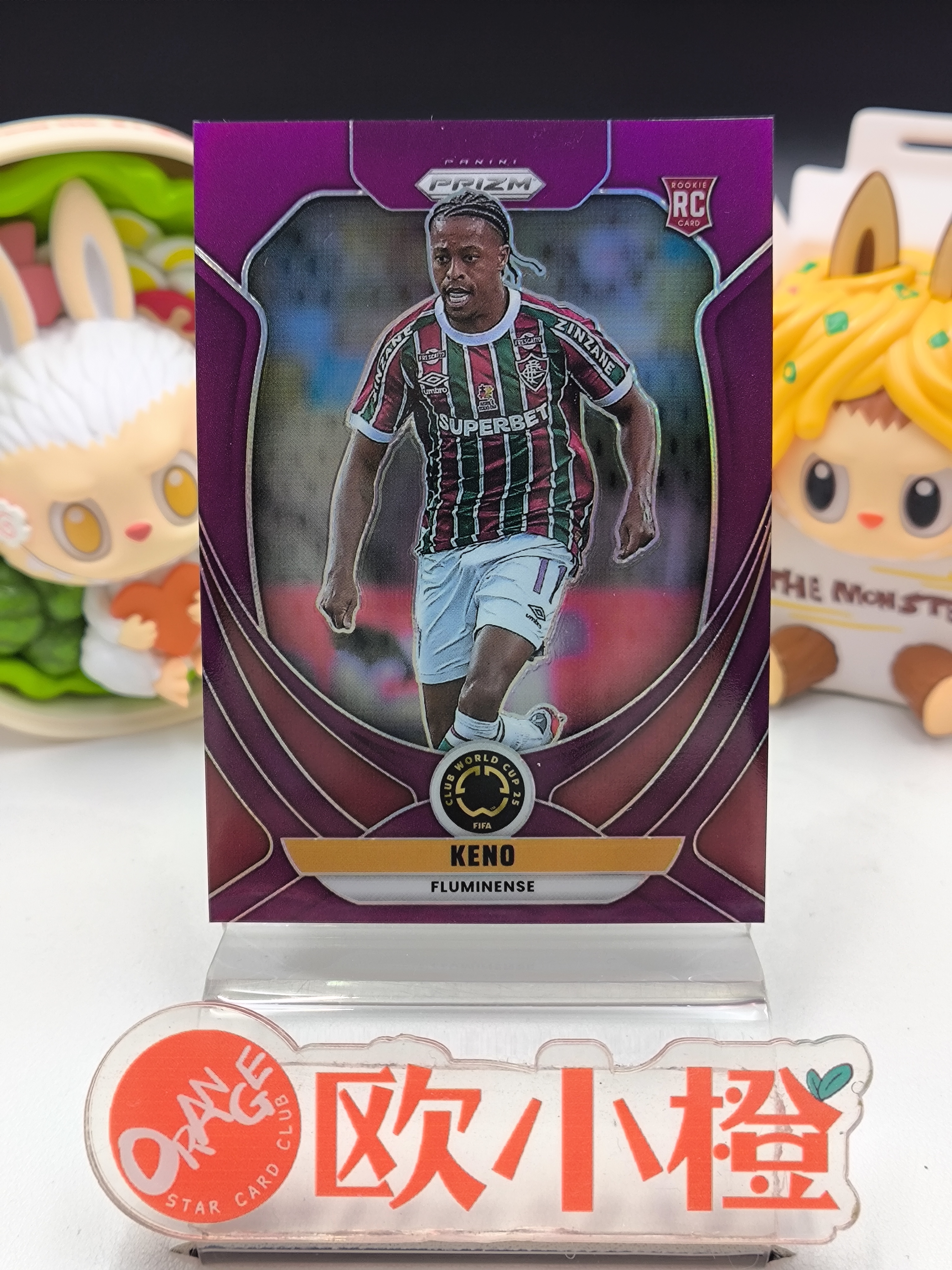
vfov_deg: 41.2
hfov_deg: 31.5
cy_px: 635
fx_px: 1687
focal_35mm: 46
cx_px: 476
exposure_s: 1/110
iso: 100
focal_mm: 5.35
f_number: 1.7
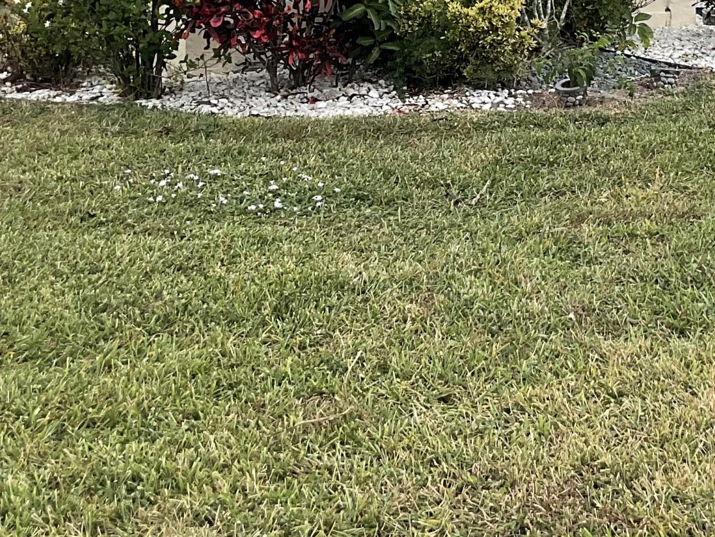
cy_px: -9
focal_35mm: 78
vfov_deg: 18.4
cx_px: 628
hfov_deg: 24.4
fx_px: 1612
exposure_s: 1/978
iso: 16
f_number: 1.8
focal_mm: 3
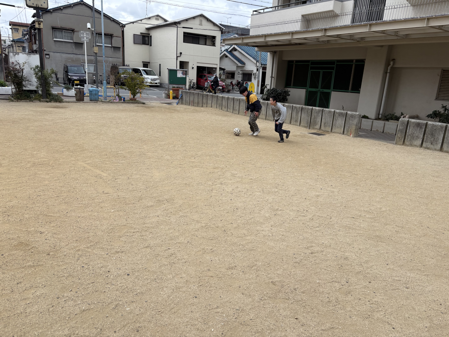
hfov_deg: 67.3
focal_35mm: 26
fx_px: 337
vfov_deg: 53.1
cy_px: 168
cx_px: 224
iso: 50
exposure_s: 1/566
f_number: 1.6
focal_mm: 5.96
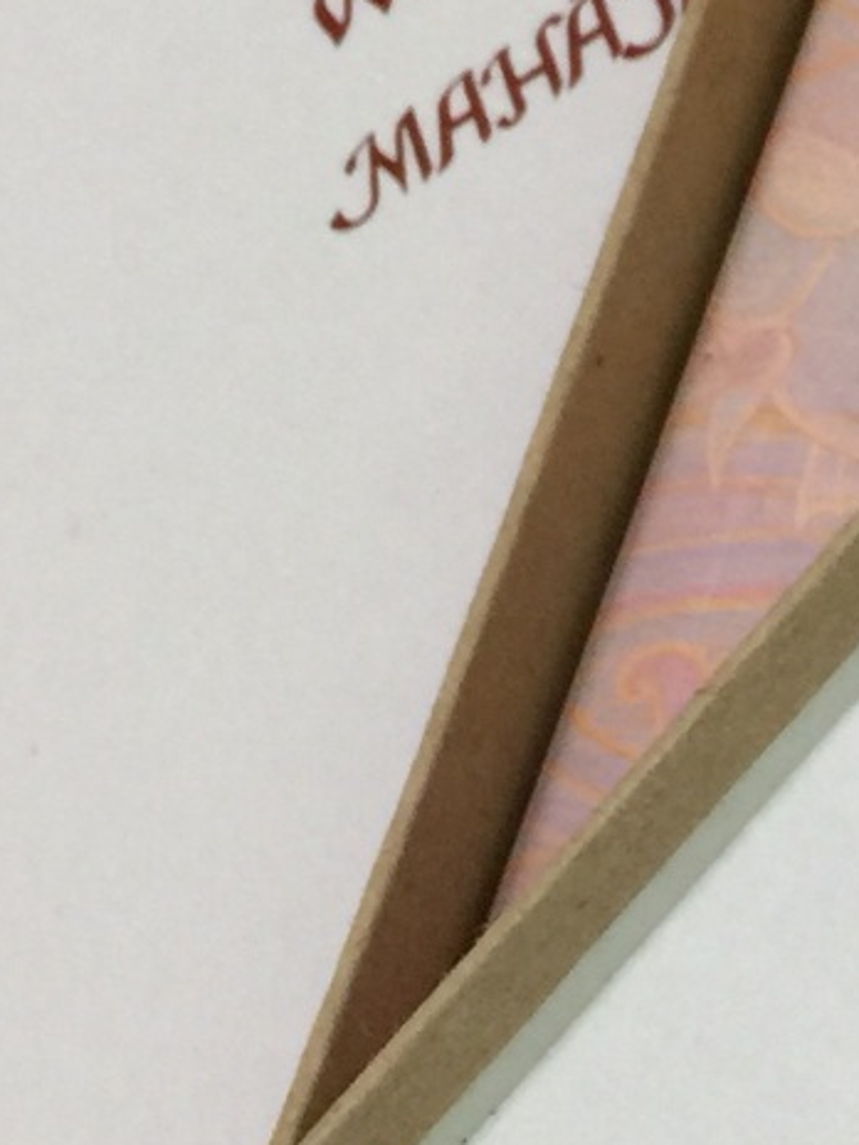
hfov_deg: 10.5
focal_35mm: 128
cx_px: 1782
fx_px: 4235
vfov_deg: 15.4
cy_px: 424
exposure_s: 1/17
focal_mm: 4.15
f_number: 2.2
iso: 40
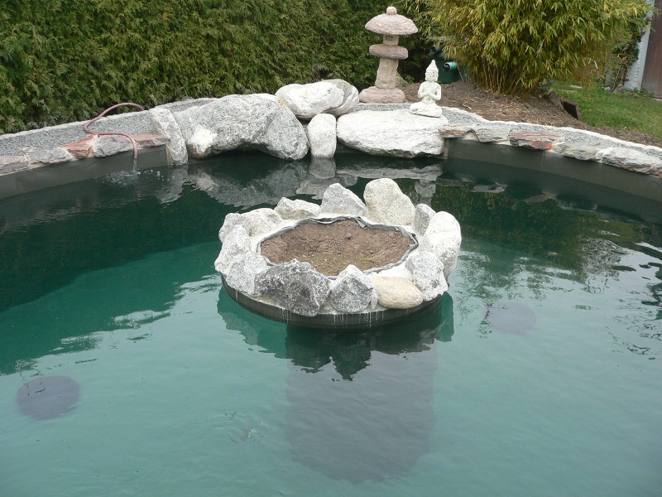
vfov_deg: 36.8
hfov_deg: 47.9
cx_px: 331
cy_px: 248
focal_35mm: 39
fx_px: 746
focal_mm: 6.5
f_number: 2.8
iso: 100
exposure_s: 1/160
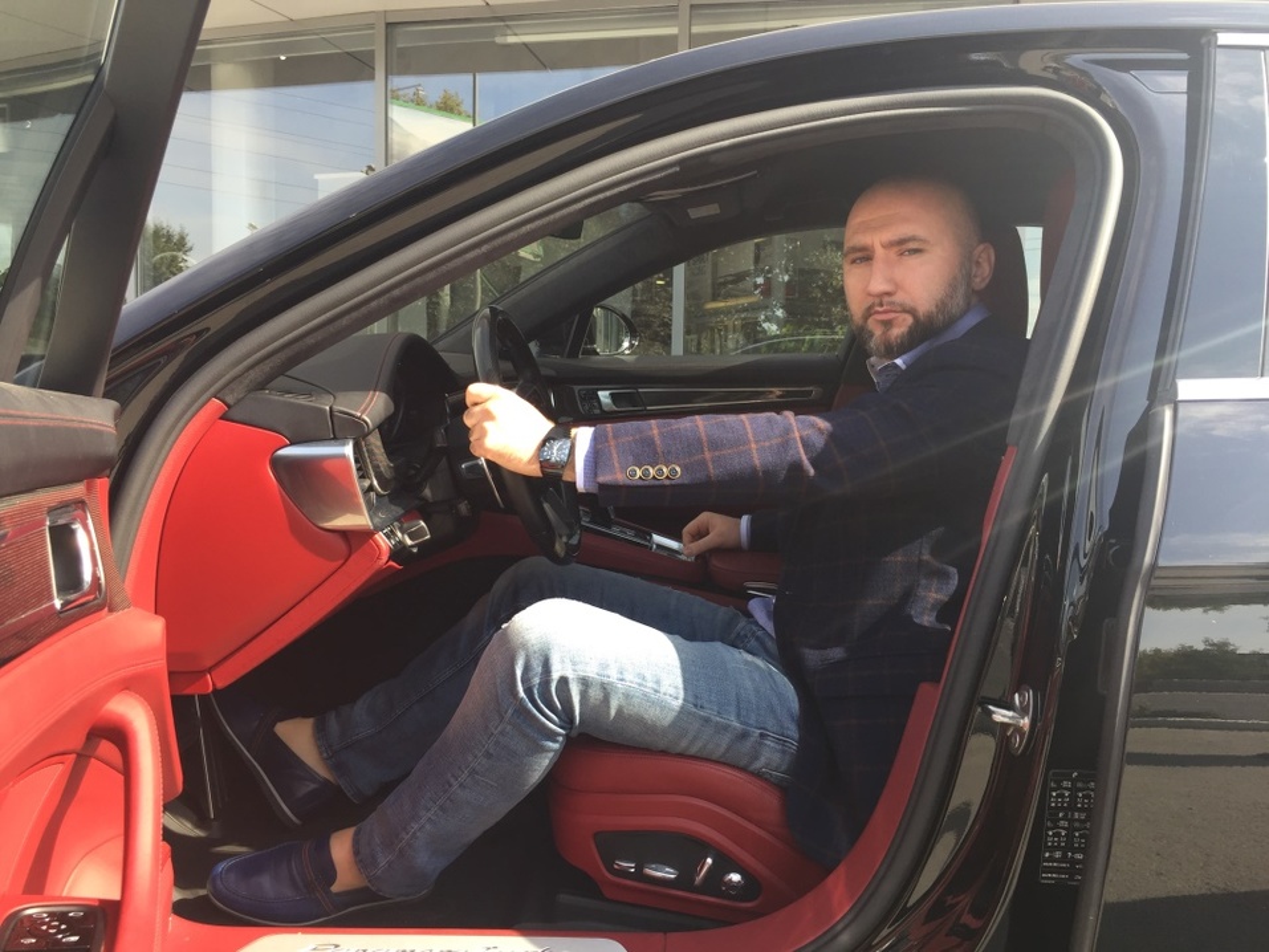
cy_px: 476
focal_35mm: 29
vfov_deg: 48.2
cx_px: 634
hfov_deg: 61.7
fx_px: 1063
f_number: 2.2
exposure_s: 1/246
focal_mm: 4.15
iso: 32
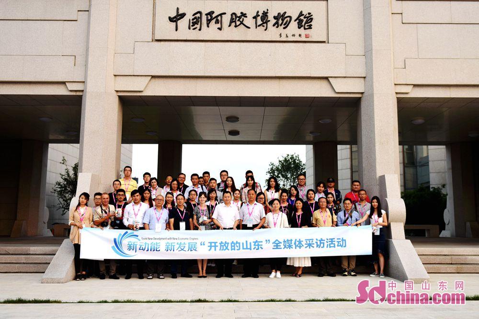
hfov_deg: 58.7
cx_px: 240
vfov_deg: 41.1
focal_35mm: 32
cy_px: 160
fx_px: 426
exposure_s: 1/200
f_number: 2.8
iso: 250
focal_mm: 32
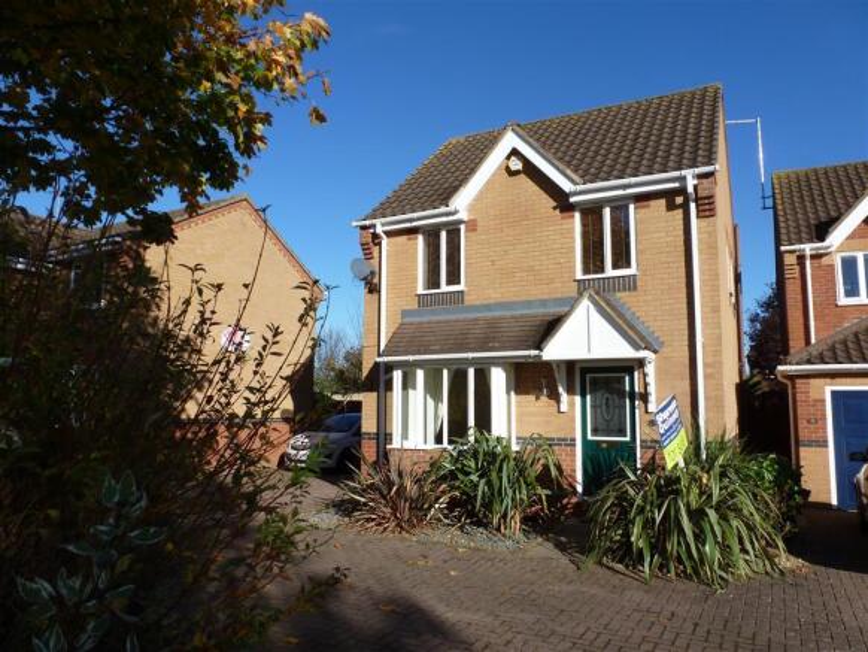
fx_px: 602
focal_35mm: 24
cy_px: 326
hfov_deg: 71.6
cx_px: 434
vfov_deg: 56.9
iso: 100
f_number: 5
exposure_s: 1/400
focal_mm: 4.3
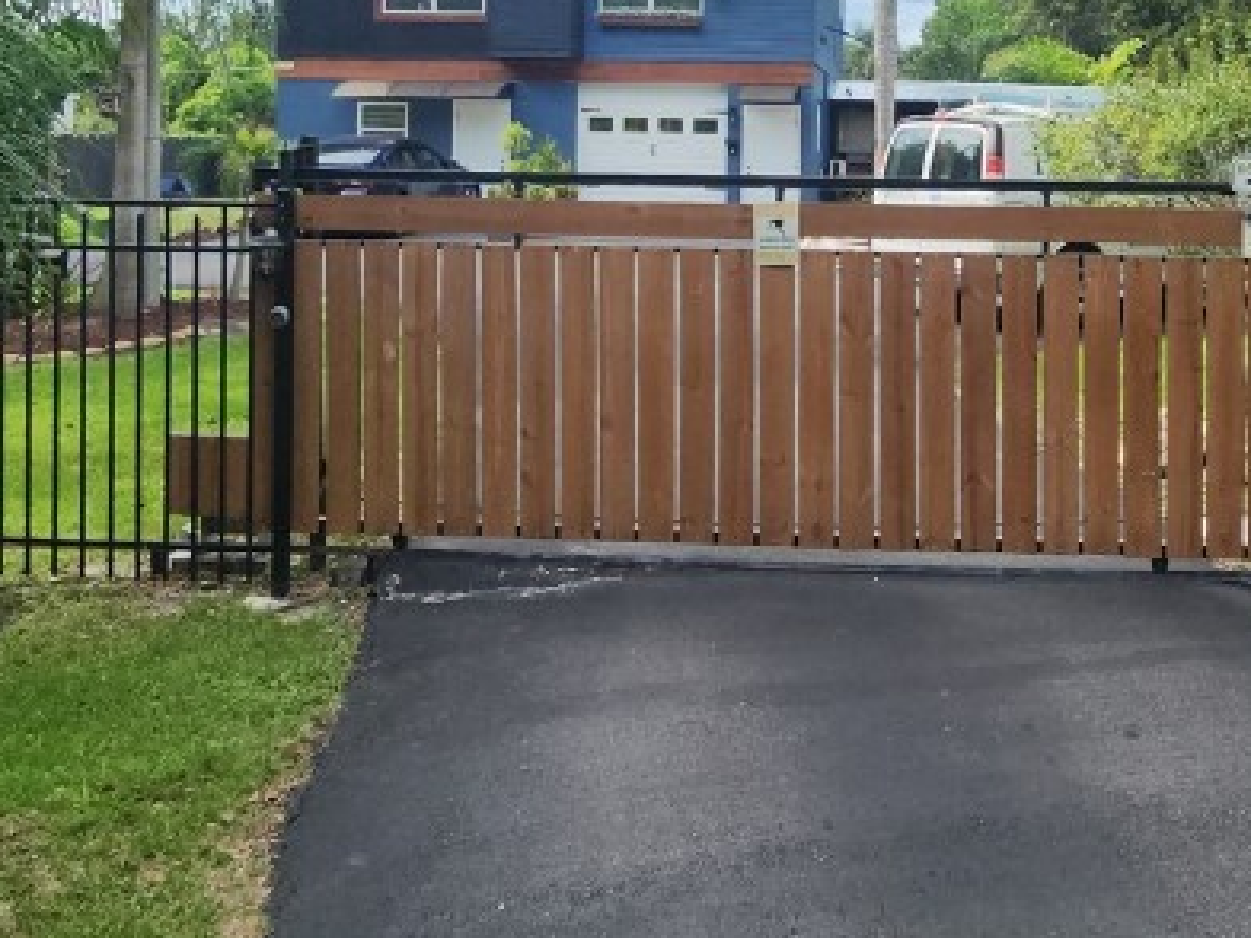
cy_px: 182
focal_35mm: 34
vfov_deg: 40.0
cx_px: 887
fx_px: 1229
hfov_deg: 52.3
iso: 50
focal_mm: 2.2
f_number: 2.2
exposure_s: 1/1160
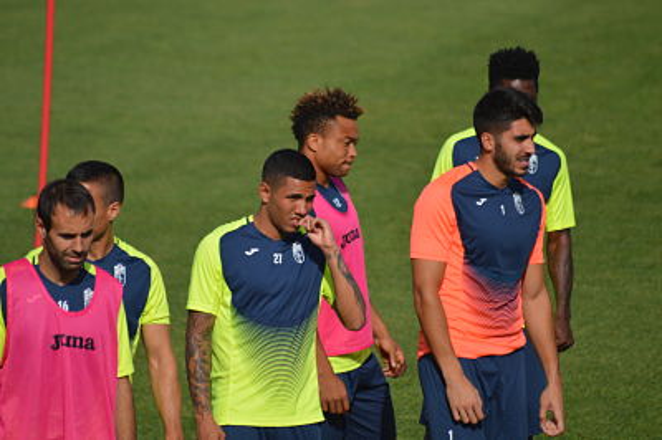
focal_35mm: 450
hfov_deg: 4.6
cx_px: 331
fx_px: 8268
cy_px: 220
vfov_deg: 3.0
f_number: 5.6
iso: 280
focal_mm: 300
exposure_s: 1/2000
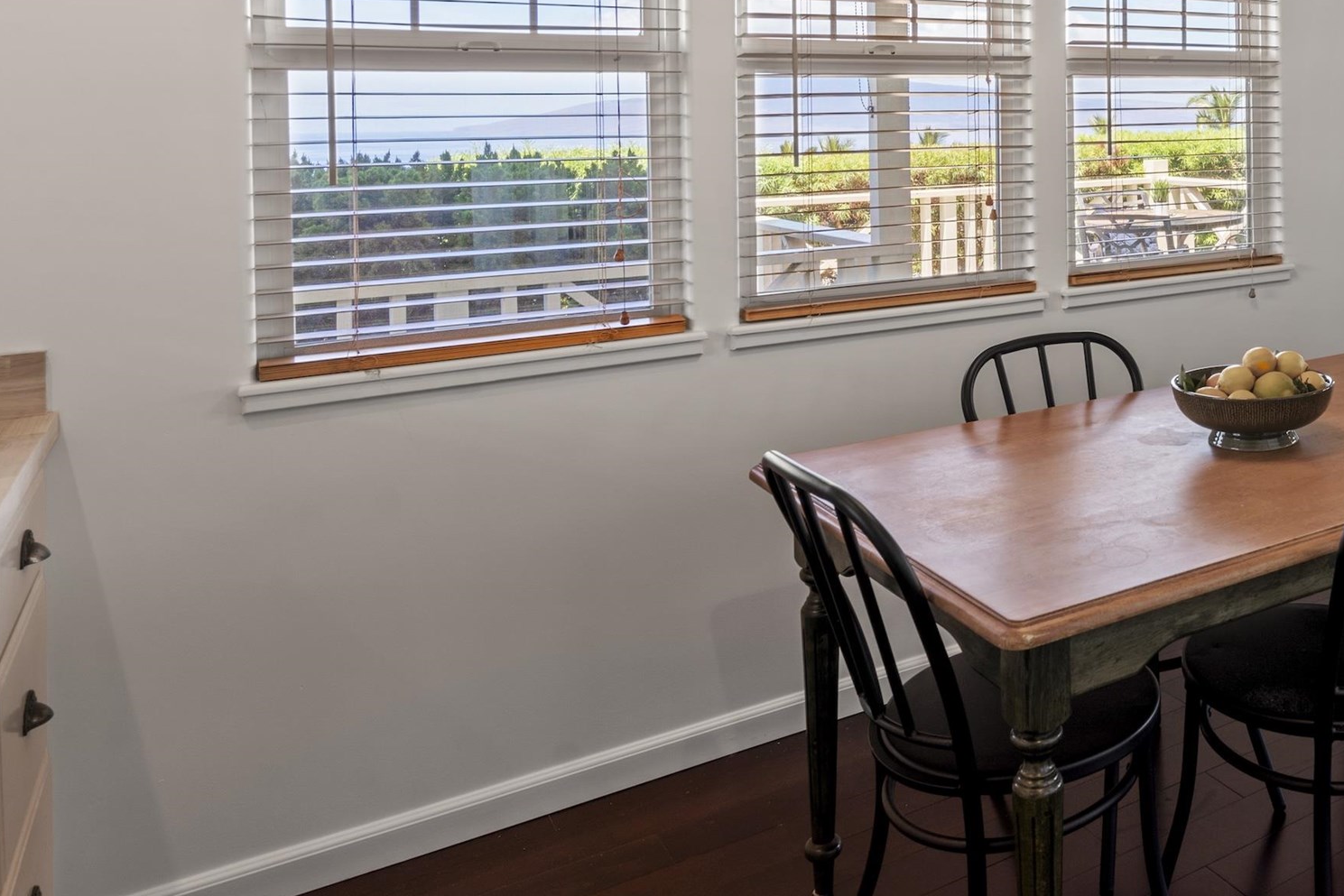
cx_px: 1181
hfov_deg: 51.3
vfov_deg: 37.8
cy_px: 124
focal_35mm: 33
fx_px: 1232
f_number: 8
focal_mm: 16
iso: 100
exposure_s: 1/4
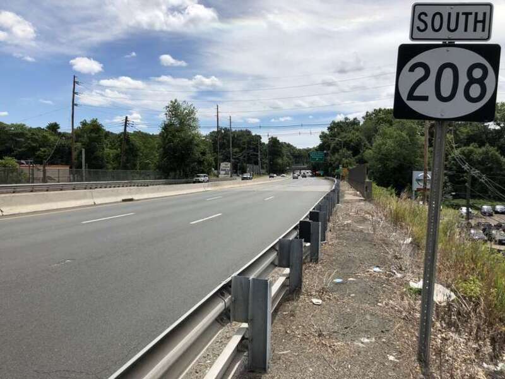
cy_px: 190
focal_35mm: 28
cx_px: 252
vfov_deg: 49.7
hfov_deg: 63.4
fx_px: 408
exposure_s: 1/3247
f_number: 1.8
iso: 25
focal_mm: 4
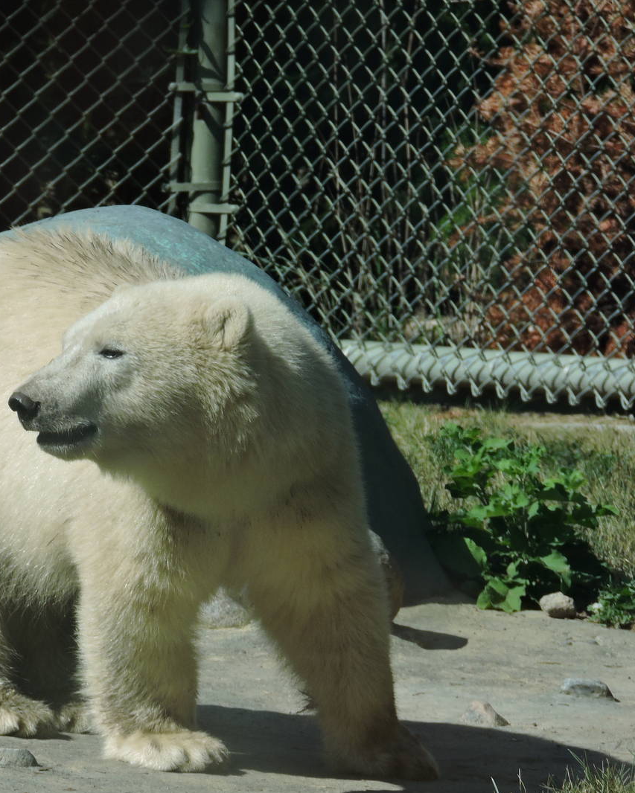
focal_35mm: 293
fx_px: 6882
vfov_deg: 6.6
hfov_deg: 5.3
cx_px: 112
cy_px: 404
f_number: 4.6
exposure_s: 1/640
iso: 100
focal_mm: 35.7
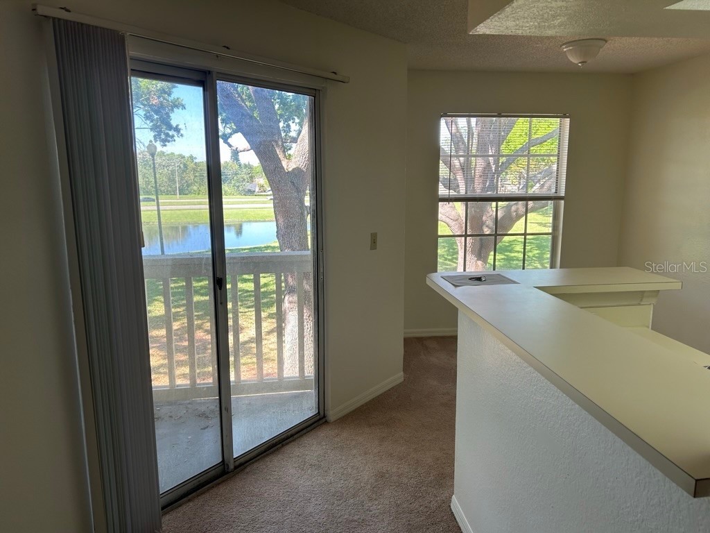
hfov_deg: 67.3
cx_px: 355
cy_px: 266
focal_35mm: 26
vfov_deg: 53.1
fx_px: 533
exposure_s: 1/179
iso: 40
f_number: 1.5
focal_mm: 5.7
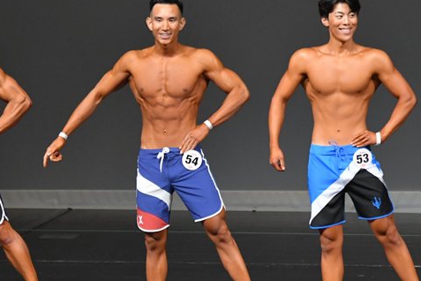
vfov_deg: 2.8
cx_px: 157
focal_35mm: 487
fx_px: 5695
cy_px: 151
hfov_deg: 4.2
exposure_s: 1/400
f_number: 5.6
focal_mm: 200
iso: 4000
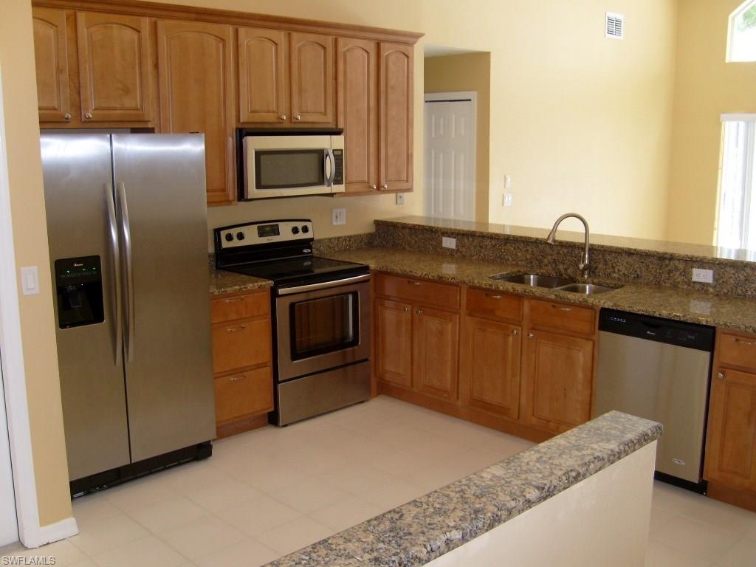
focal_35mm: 35
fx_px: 764
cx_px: 378
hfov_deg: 52.6
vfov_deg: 40.7
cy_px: 284
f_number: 2.8
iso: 100
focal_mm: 5.8
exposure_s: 1/45
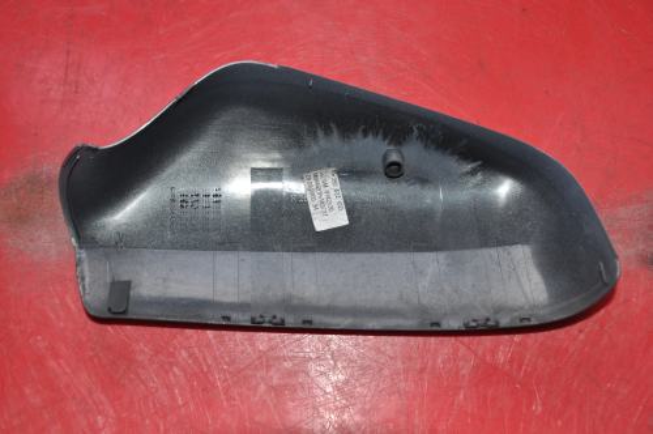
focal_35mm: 52
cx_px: 326
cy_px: 217
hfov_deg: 37.9
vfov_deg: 25.7
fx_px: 951
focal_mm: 35
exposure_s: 1/60
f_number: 4.5
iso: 640
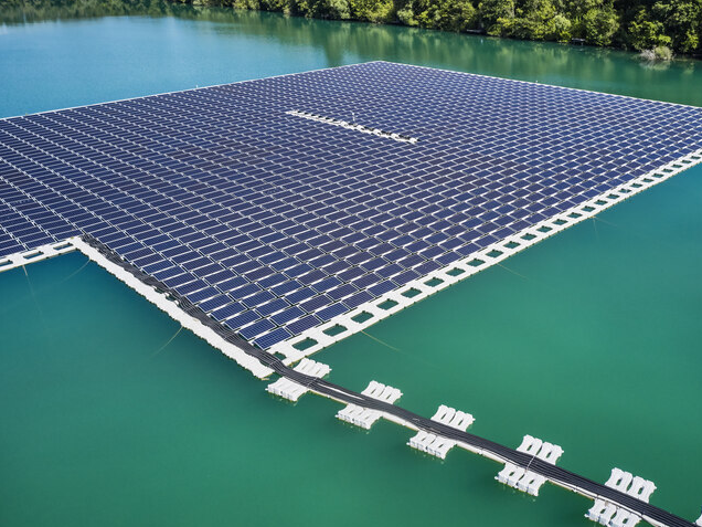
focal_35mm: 33
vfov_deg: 42.9
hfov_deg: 55.1
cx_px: 403
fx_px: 669
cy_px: 253
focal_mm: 10.26
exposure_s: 1/640
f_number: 5.6
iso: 100
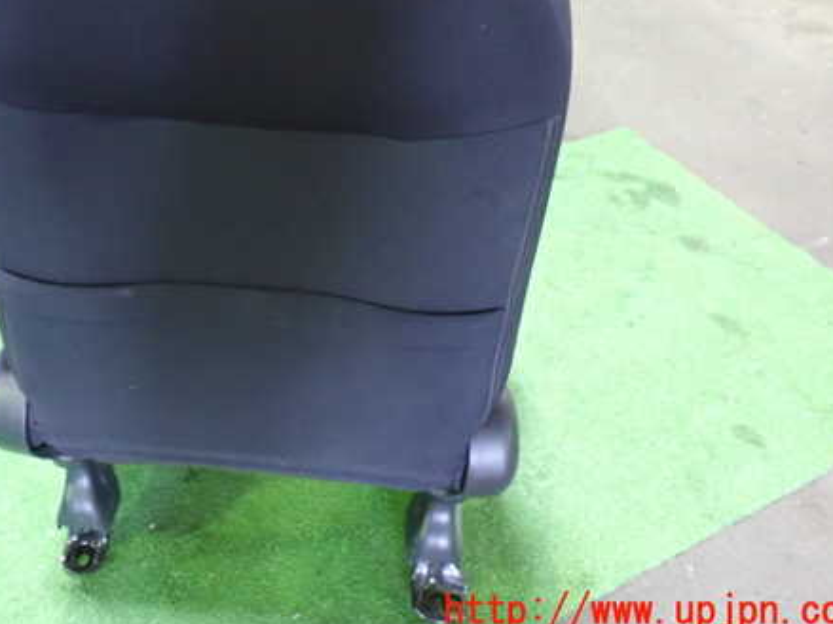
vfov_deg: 34.8
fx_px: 986
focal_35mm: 41
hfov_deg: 45.3
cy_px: 209
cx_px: 304
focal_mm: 5.4
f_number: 2.3
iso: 800
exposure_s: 1/25
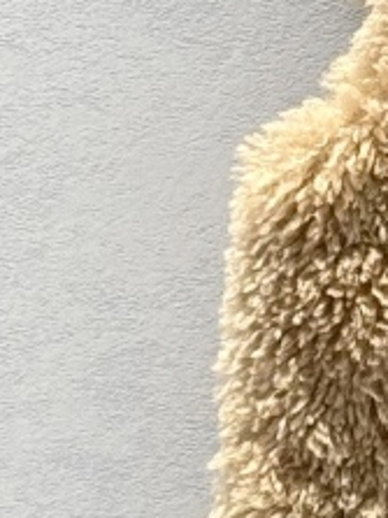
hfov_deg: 4.7
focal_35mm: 310
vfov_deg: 6.4
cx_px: 862
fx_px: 4637
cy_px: 107
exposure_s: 1/100
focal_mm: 6.76
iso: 64
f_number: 1.78
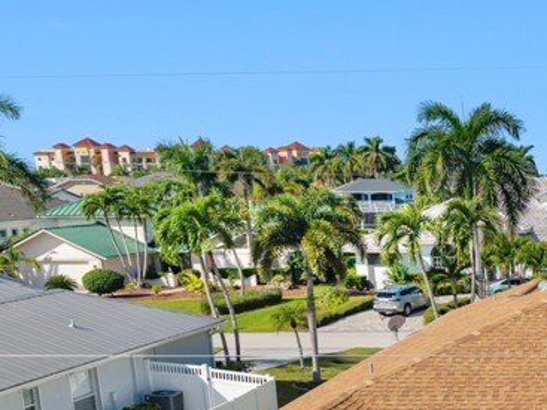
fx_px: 1058
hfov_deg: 25.5
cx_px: 687
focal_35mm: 67
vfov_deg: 21.0
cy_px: 431
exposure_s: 1/500
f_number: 1.8
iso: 100
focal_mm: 8.67
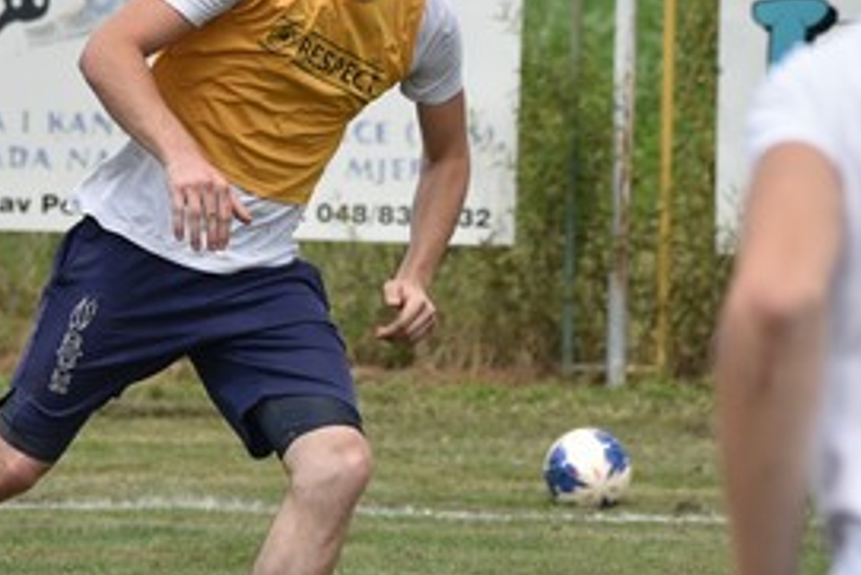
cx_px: 391
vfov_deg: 3.8
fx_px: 8686
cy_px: 240
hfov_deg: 5.7
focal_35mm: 363
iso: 250
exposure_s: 1/2500
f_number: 4
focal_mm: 120
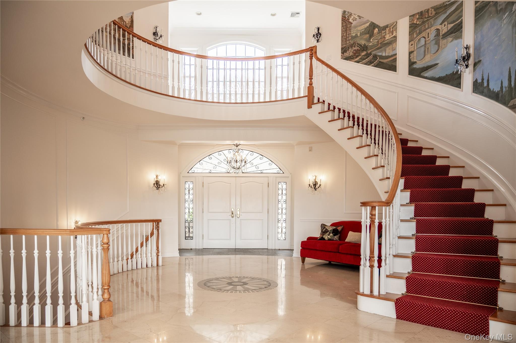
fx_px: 344
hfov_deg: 73.8
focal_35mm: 24
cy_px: 172
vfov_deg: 53.1
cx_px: 258
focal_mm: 24
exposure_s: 1/60
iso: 100
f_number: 4
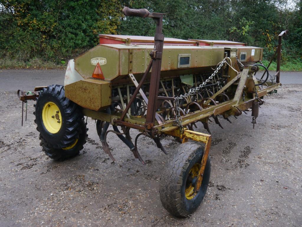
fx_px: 314
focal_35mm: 36
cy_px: 114
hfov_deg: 51.4
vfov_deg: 39.7
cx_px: 151
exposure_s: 1/60
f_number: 4
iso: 250
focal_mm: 18
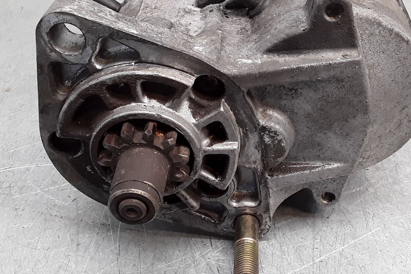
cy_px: 92
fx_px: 548
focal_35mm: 48
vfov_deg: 27.9
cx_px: 226
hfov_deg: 41.1
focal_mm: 2.91
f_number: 1.9
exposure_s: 1/50
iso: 64
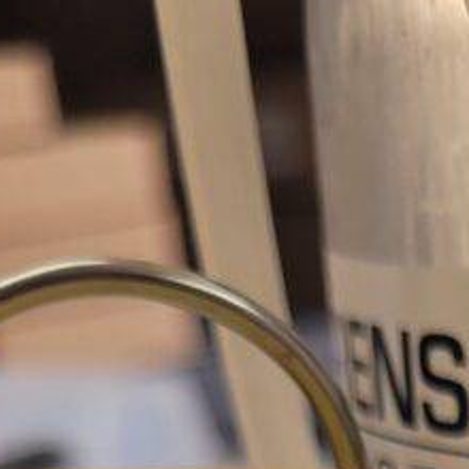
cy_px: 938
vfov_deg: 13.8
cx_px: 588
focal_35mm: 107
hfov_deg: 15.6
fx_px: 1640
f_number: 1.8
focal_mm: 5.4
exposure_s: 1/119
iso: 64
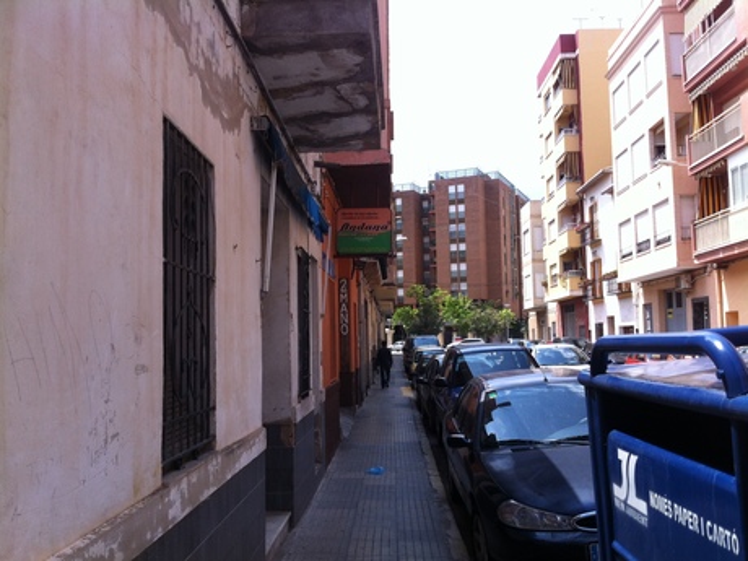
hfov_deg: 52.6
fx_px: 756
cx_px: 374
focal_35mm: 35
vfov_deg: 40.7
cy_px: 280
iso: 80
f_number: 2.8
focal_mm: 3.85
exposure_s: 1/686
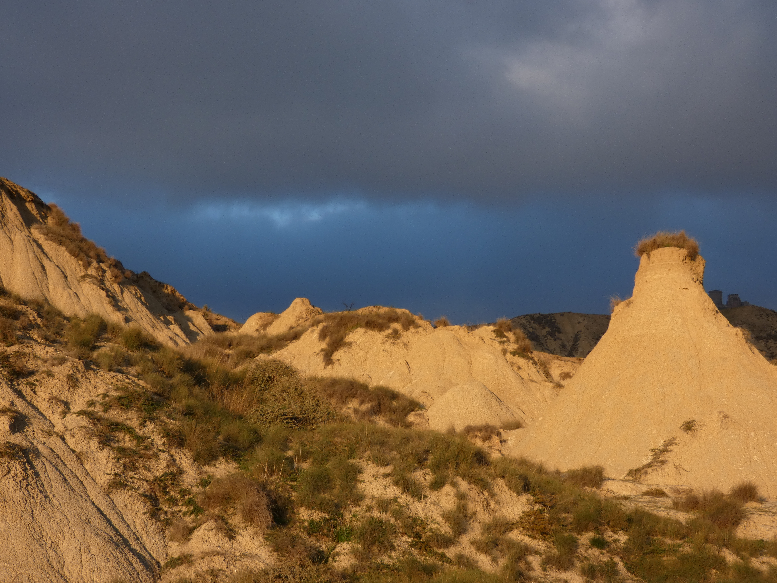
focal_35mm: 76
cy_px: 292
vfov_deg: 19.4
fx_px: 1706
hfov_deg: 25.7
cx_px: 388
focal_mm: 13.7
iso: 80
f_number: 4.4
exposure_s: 1/200
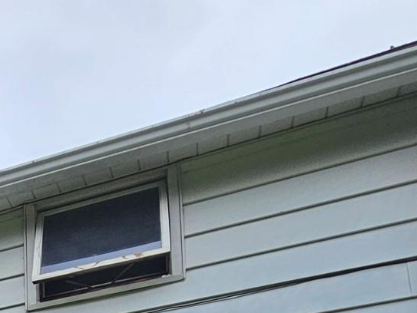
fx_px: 591
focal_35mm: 49
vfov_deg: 21.5
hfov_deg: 30.4
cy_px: 536
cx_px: -131
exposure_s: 1/2134
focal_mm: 2.2
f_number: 2.2
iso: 50
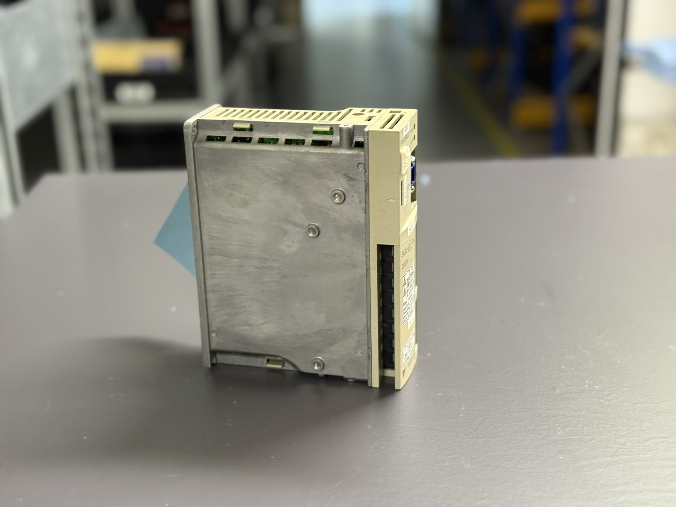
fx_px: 937
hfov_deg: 39.7
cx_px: 338
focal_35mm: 48
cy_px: 254
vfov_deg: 30.3
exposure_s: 1/33
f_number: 1.78
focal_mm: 6.76
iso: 400
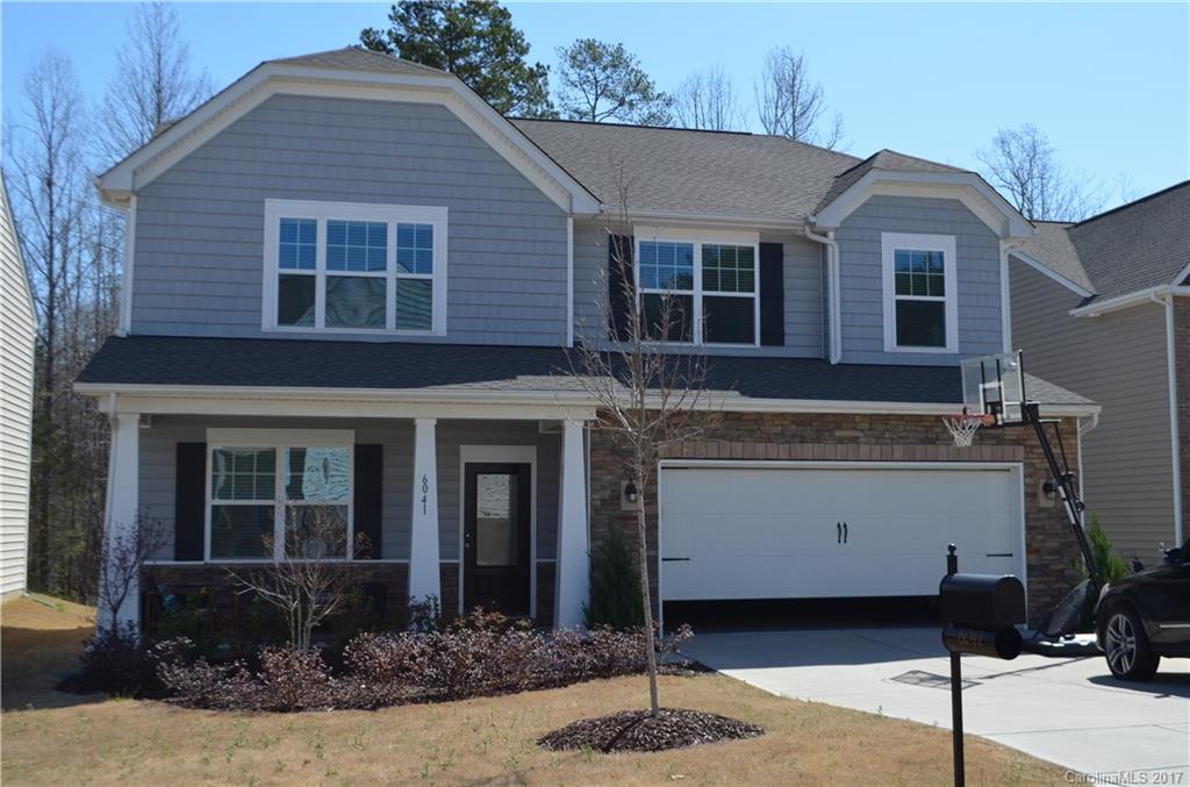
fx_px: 1286
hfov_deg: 49.7
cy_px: 394
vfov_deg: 34.0
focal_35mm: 39
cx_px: 595
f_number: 8
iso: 160
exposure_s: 1/250
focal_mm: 26
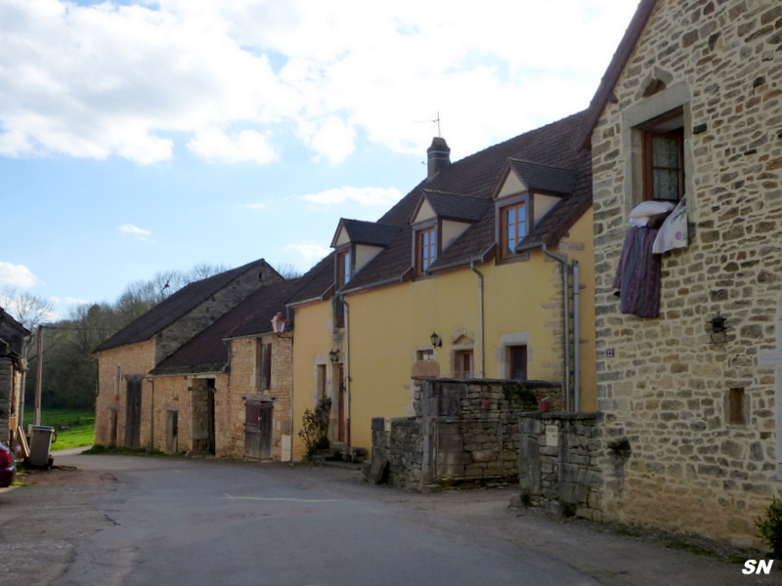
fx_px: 858
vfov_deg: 37.7
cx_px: 391
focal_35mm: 38
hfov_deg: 49.0
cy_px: 293
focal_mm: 6.8
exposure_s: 1/1000
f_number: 3.8
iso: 160
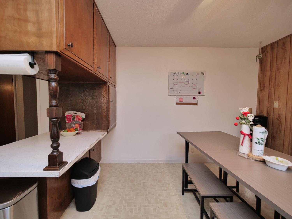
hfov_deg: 102.1
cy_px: 110
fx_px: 118
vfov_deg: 85.7
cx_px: 146
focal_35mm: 14
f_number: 4
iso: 800
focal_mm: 7
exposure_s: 1/160
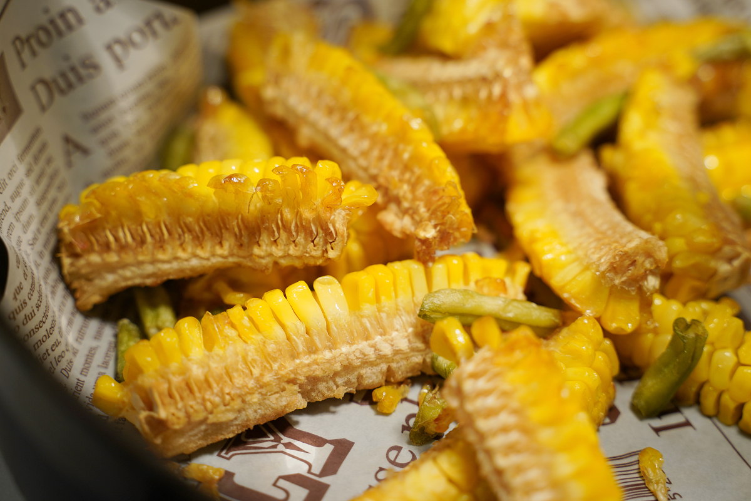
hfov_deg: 33.9
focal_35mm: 59
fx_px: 1231
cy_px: 250
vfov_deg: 23.0
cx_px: 376
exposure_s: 1/80
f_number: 4.5
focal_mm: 59
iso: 100
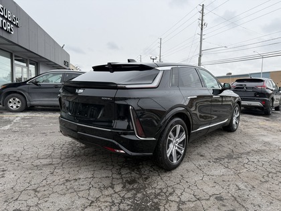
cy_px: 106
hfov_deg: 71.6
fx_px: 195
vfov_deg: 56.8
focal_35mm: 24
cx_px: 140
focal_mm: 6.76
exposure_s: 1/840
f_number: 1.78
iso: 80
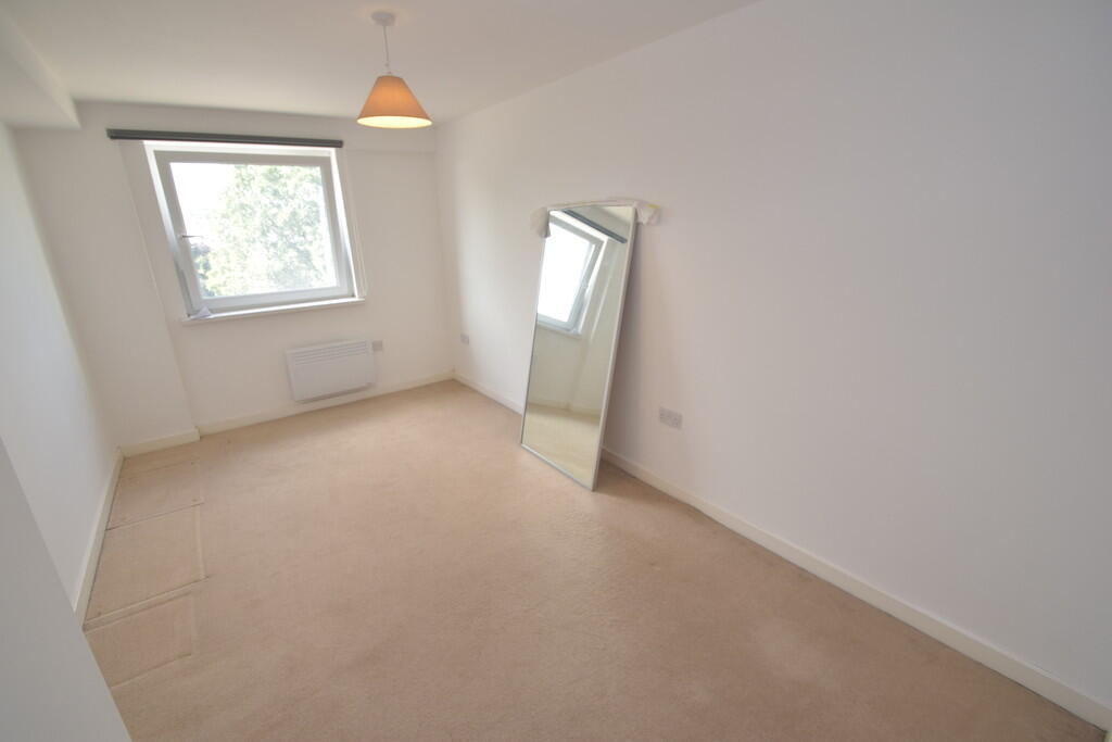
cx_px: 556
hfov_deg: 100.4
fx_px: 463
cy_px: 371
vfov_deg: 77.3
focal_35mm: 15
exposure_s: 1/200
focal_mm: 10
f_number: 5.6
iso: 800
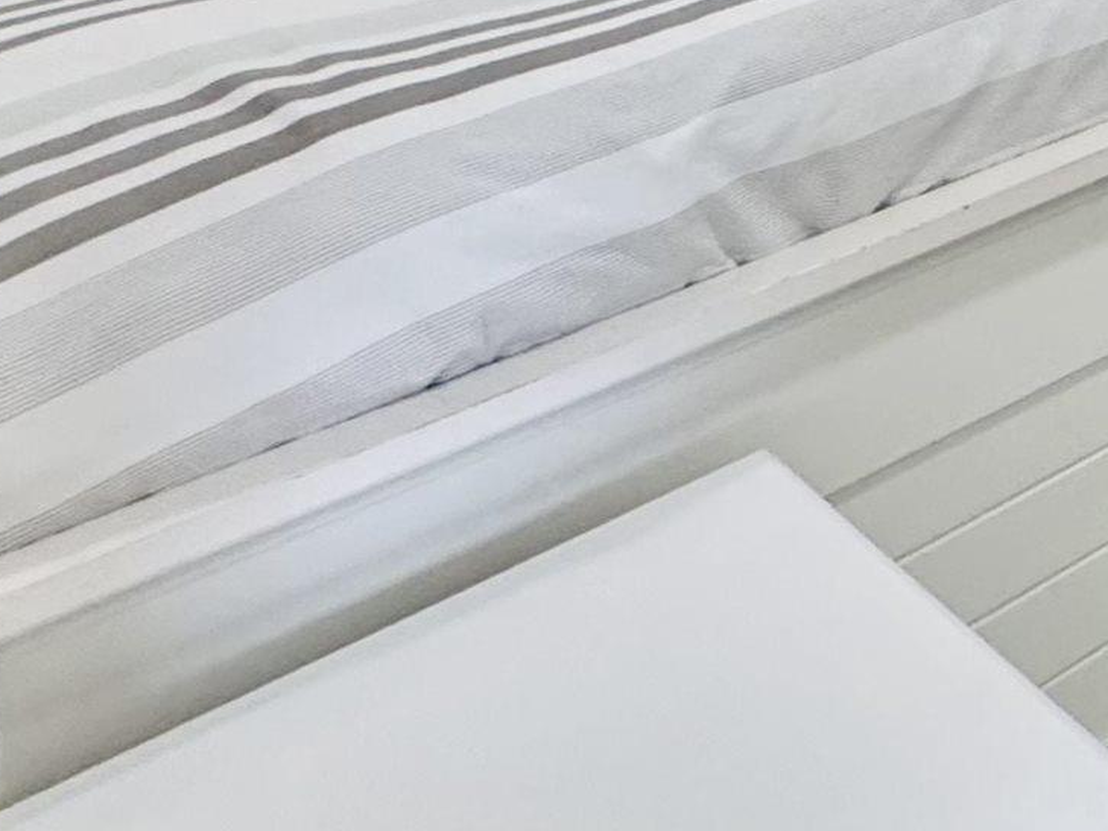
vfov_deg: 19.4
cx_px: 1947
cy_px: -615
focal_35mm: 59
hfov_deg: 21.9
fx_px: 1889
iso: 250
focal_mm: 2.22
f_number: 2.2
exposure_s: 1/120
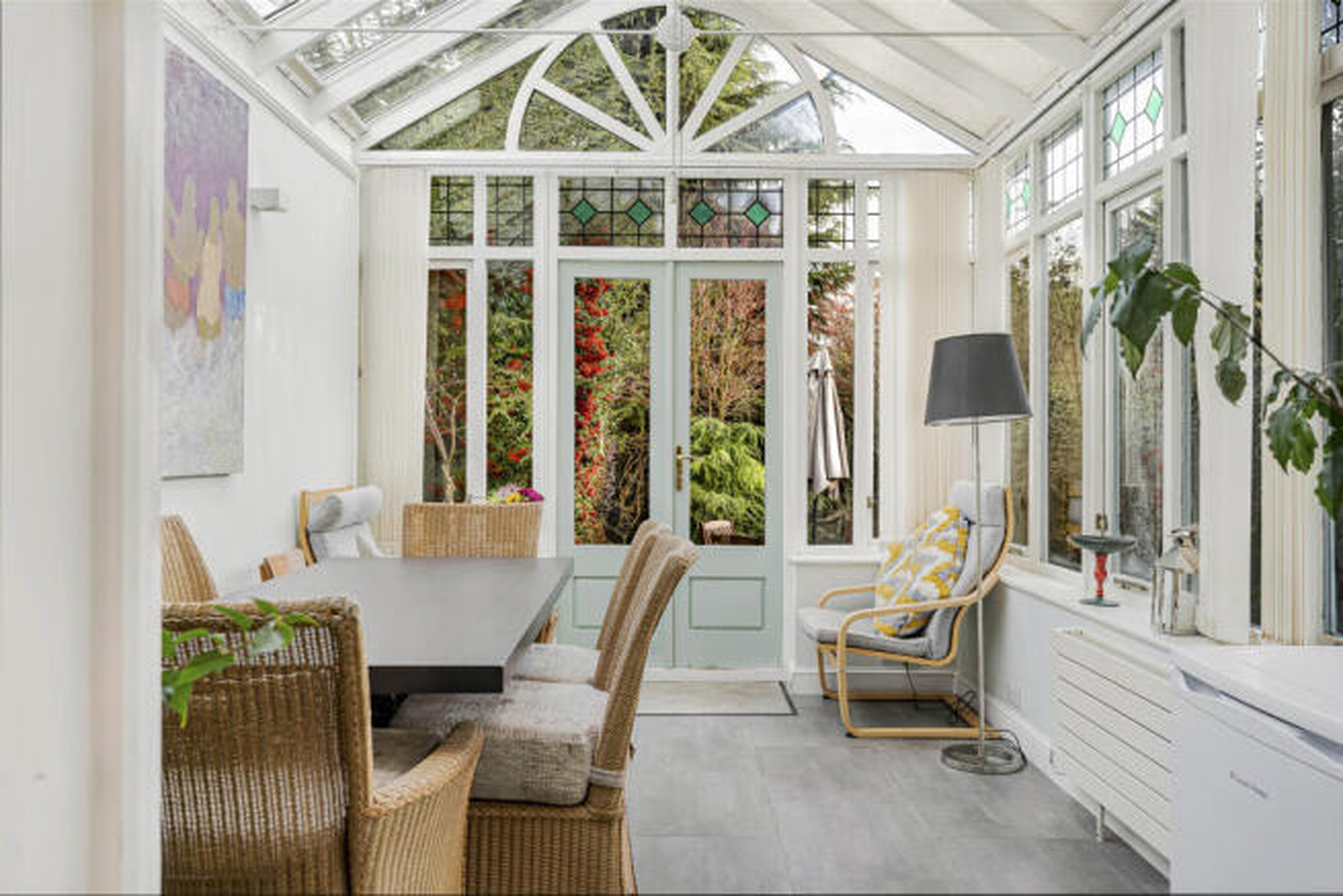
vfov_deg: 48.1
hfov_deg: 67.6
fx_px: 1004
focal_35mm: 27
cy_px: 448
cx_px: 672
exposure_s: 1/10
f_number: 9
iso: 400
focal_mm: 26.9
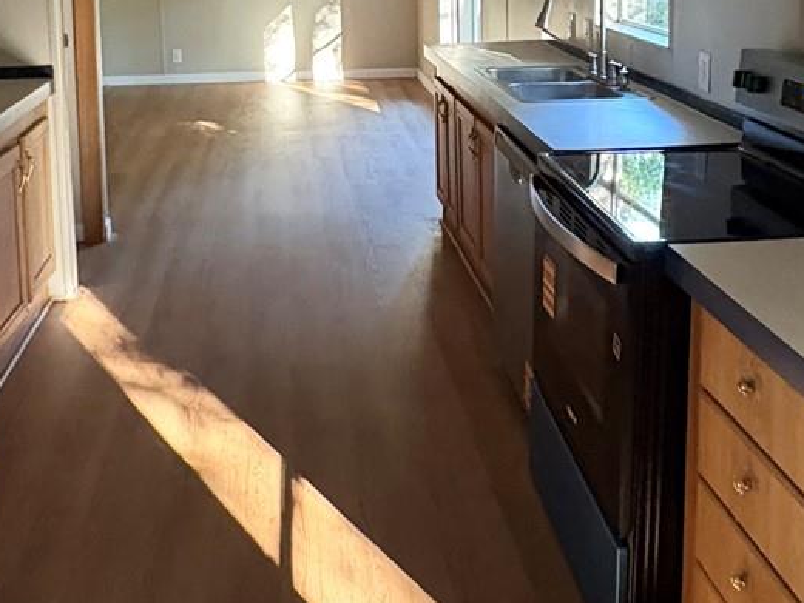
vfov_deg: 32.0
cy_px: 62
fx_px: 999
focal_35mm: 43
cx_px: 400
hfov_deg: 43.8
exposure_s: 1/60
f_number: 2.2
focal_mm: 2.22
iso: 800
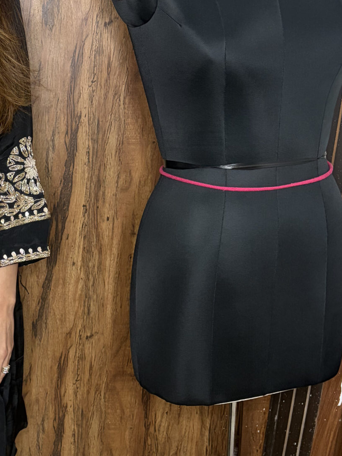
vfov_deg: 31.5
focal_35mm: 61
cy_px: 285
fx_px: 804
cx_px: -56
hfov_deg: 22.4
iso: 200
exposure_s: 1/50
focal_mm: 5.96
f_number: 1.6
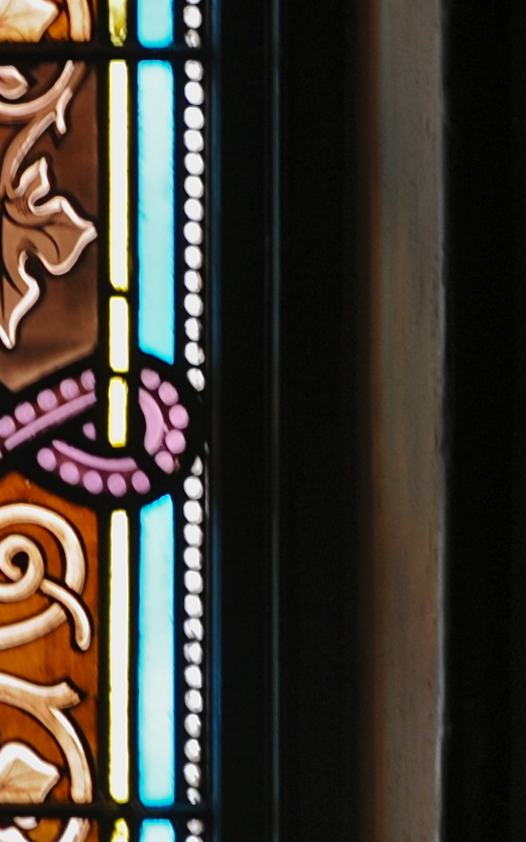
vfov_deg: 2.3
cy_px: 701
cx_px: -181
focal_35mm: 897
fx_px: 20581
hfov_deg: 1.5
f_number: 5
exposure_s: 1/15
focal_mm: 185
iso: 400
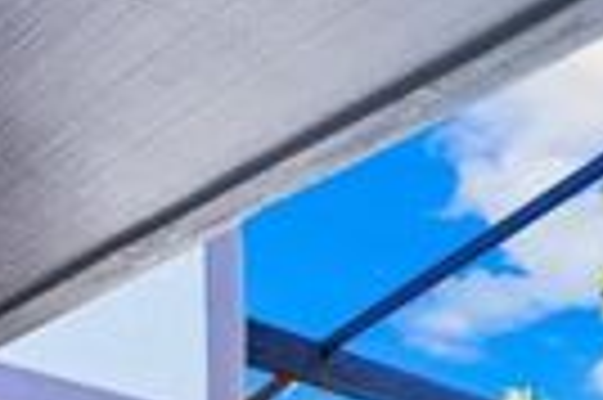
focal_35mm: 87
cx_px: 47
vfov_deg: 12.9
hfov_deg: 22.8
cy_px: 888
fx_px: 1449
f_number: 9
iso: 250
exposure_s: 1
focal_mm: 16.5
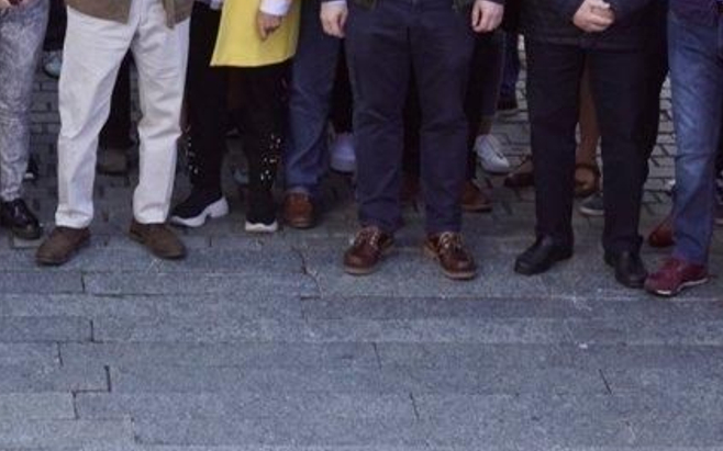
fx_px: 3664
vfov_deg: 7.0
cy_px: -46
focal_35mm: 186
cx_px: 136
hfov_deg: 11.2
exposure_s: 1/80
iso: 400
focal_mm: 50
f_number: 10
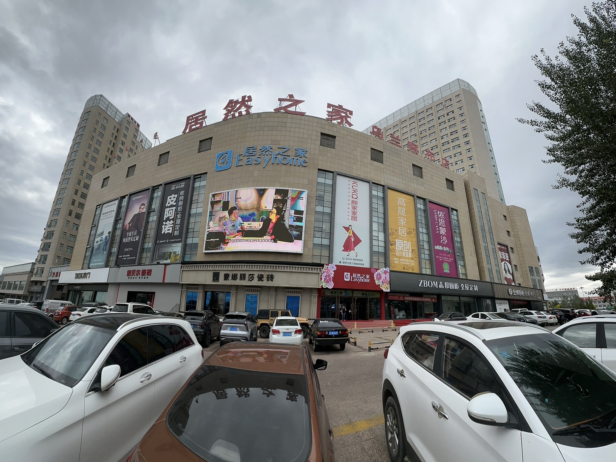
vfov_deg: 81.7
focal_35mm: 15
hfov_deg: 98.1
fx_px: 267
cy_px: 227
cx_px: 289
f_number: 2.2
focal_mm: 2.22
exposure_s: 1/2747
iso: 40
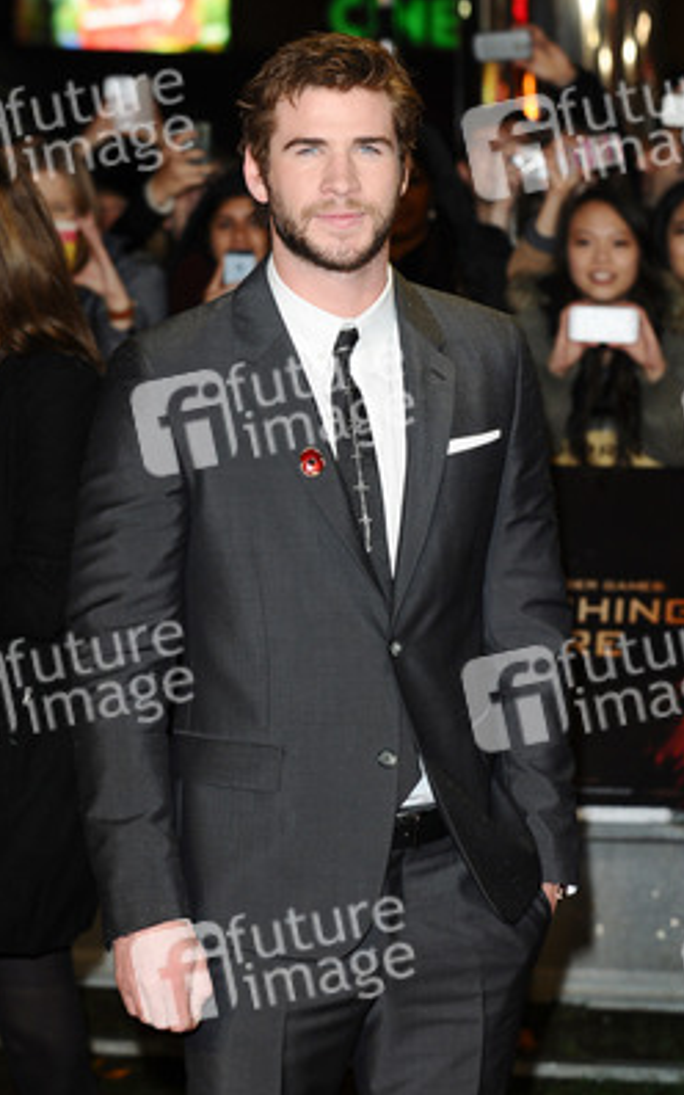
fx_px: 3670
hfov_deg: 10.6
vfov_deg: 17.0
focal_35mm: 123
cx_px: 353
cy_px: 549
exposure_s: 1/200
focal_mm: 80
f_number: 4.5
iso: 640
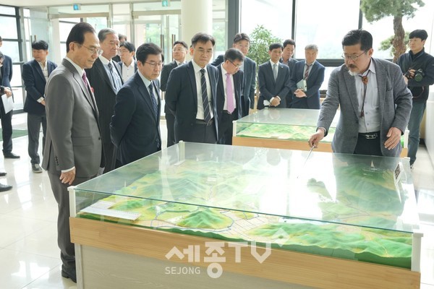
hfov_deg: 55.8
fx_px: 410
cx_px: 217
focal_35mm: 34
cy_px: 144
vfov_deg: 38.9
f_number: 4.5
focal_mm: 34
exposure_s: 1/125
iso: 800
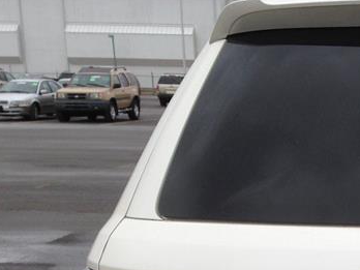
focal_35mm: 97
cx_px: 490
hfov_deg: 18.6
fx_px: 1009
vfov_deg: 14.7
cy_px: 329
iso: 50
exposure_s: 1/753
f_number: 2.4
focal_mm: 4.13
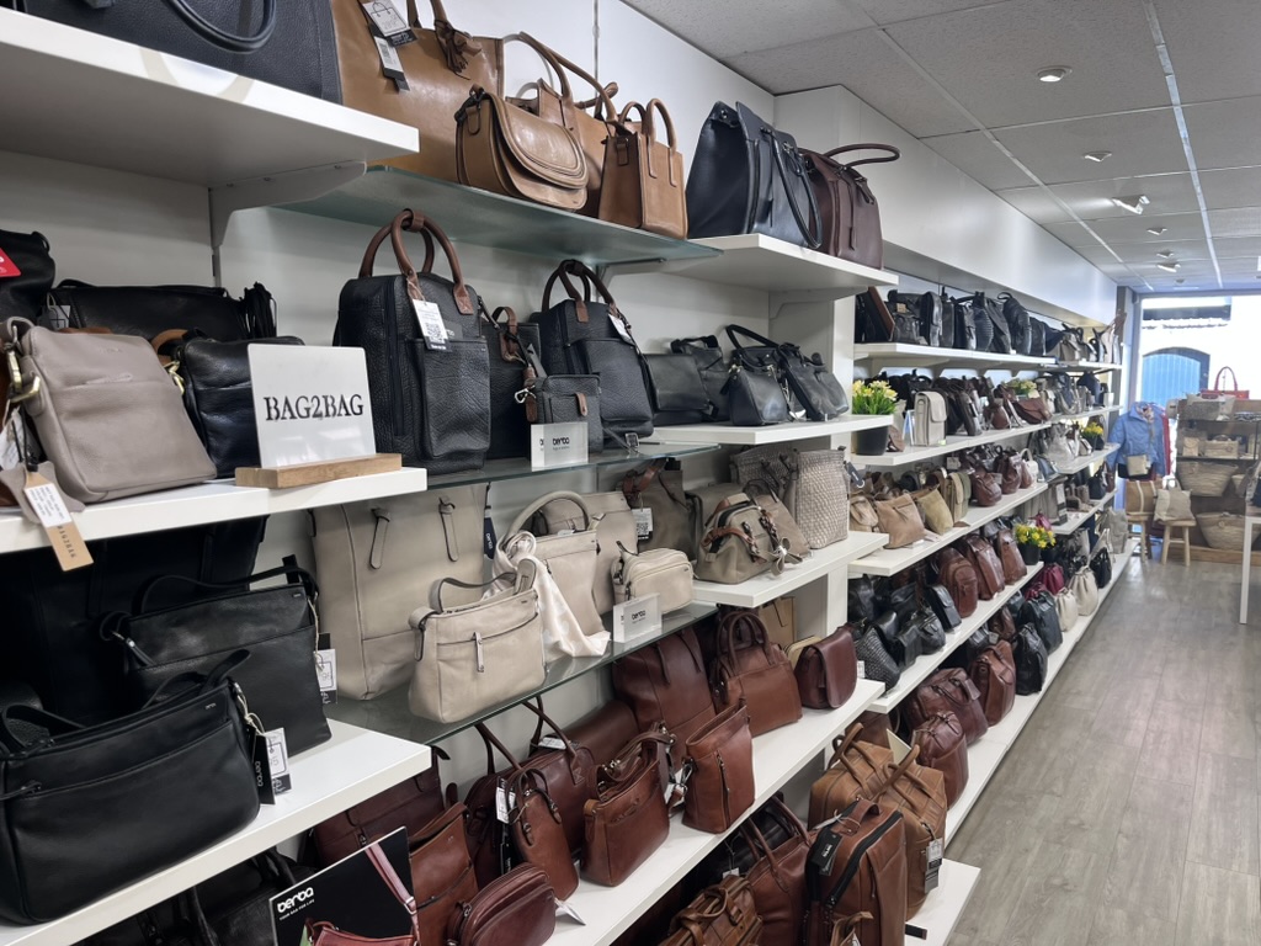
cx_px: 630
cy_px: 473
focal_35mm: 26
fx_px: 947
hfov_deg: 67.3
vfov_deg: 53.1
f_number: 1.6
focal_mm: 5.1
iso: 100
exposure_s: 1/100
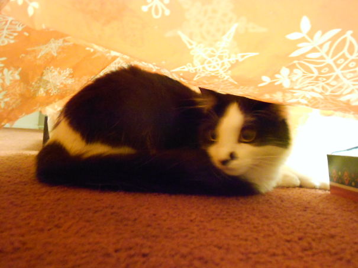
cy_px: 134
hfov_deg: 61.7
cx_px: 179
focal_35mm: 29
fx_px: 300
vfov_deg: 48.2
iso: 800
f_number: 3.4
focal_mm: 5.1
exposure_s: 1/8
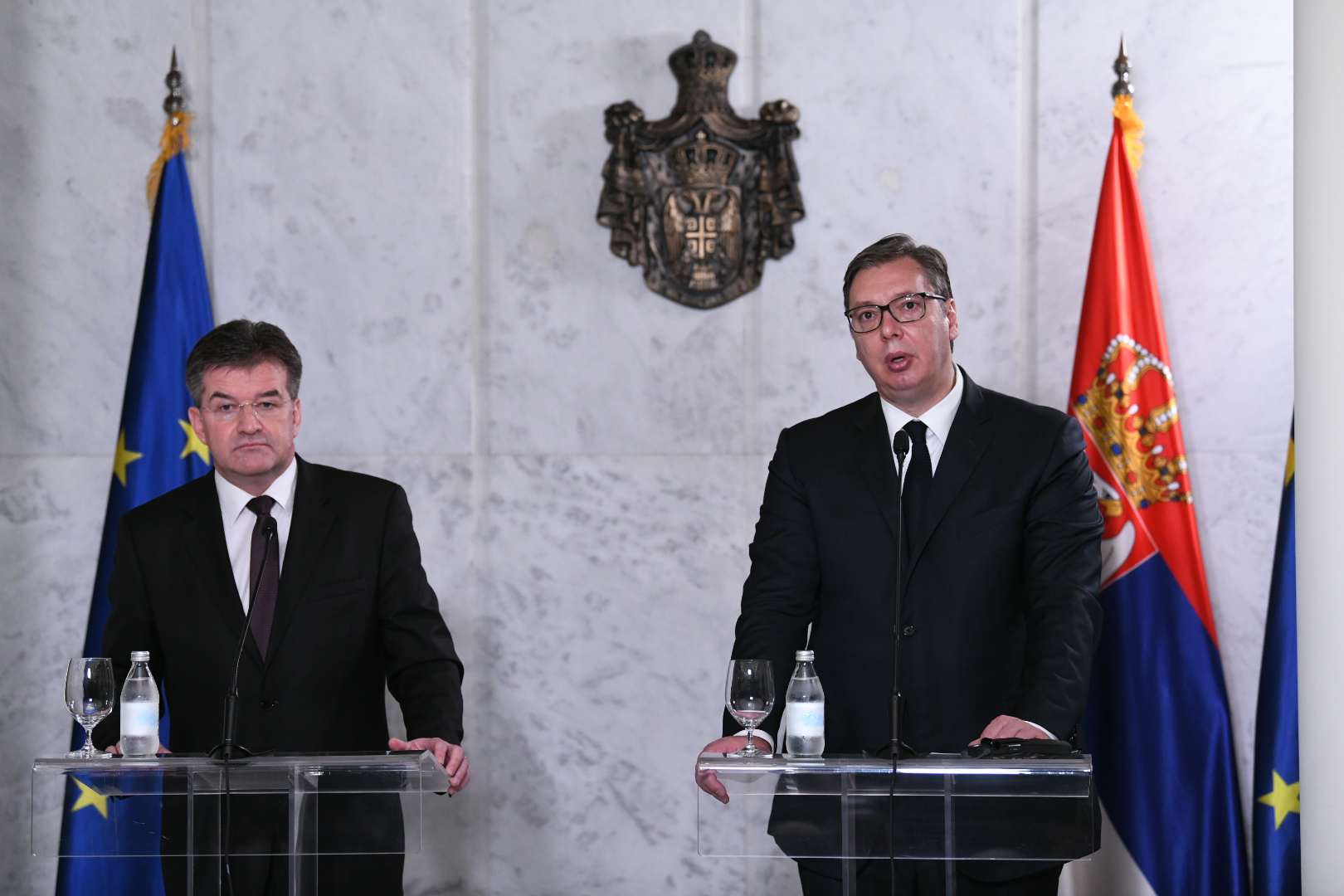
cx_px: 672
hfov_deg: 19.5
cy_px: 448
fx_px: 3920
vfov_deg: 13.0
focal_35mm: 105
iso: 3200
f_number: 3.5
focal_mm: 105
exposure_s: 1/200
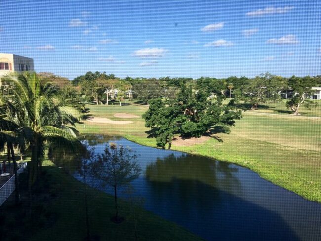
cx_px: 160
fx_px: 269
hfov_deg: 61.6
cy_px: 120
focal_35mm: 29
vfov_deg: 48.3
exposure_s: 1/884
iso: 25
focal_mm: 4.15
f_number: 2.2
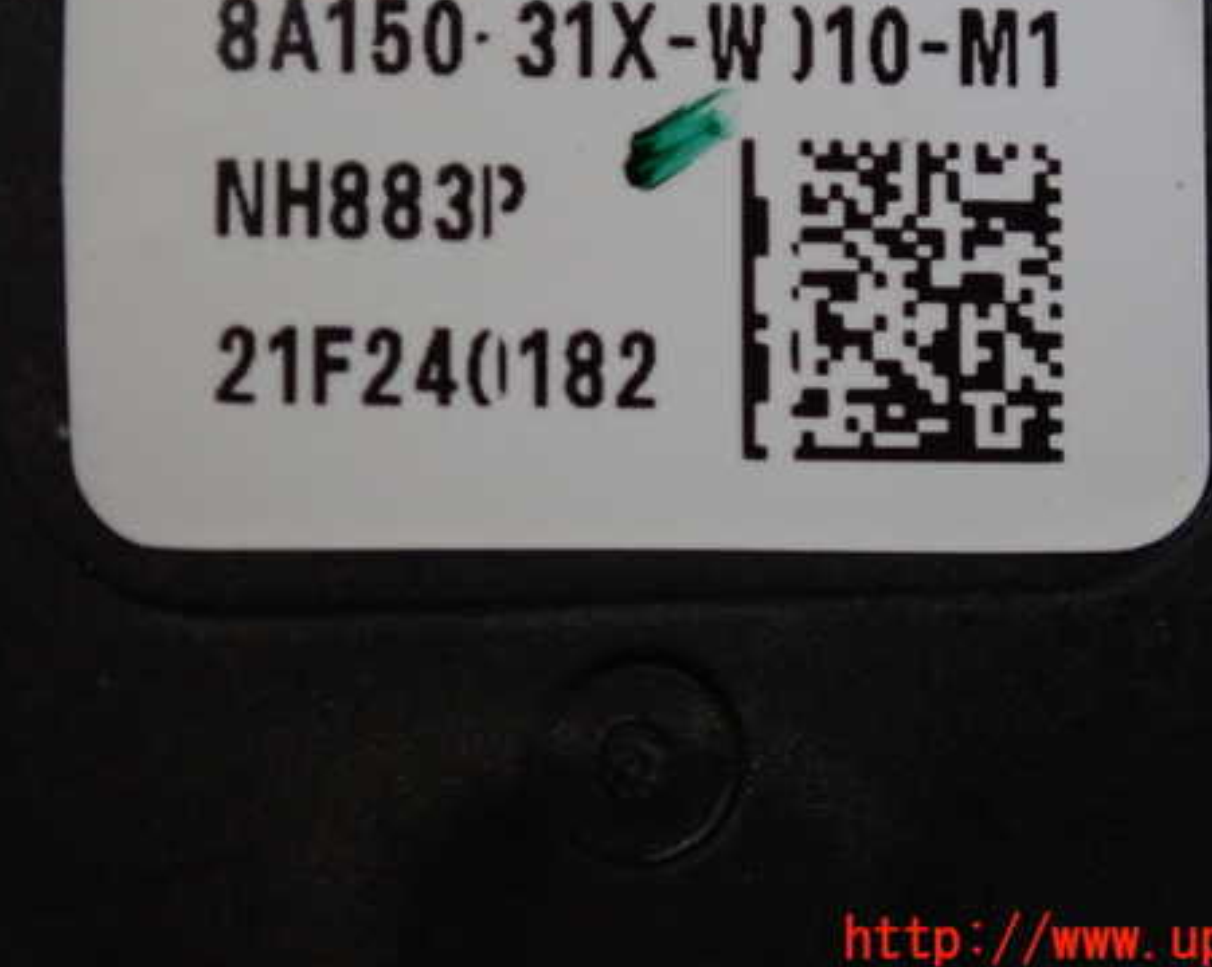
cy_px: 371
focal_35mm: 130
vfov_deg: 11.8
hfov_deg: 14.8
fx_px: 4659
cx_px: 645
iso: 800
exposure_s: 1/80
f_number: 4.9
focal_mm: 18
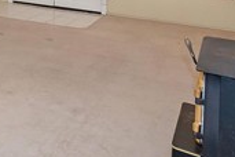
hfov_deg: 30.6
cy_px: -83
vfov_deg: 20.5
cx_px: -43
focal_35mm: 56
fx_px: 366
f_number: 5
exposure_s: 1/100
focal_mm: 10
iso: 400
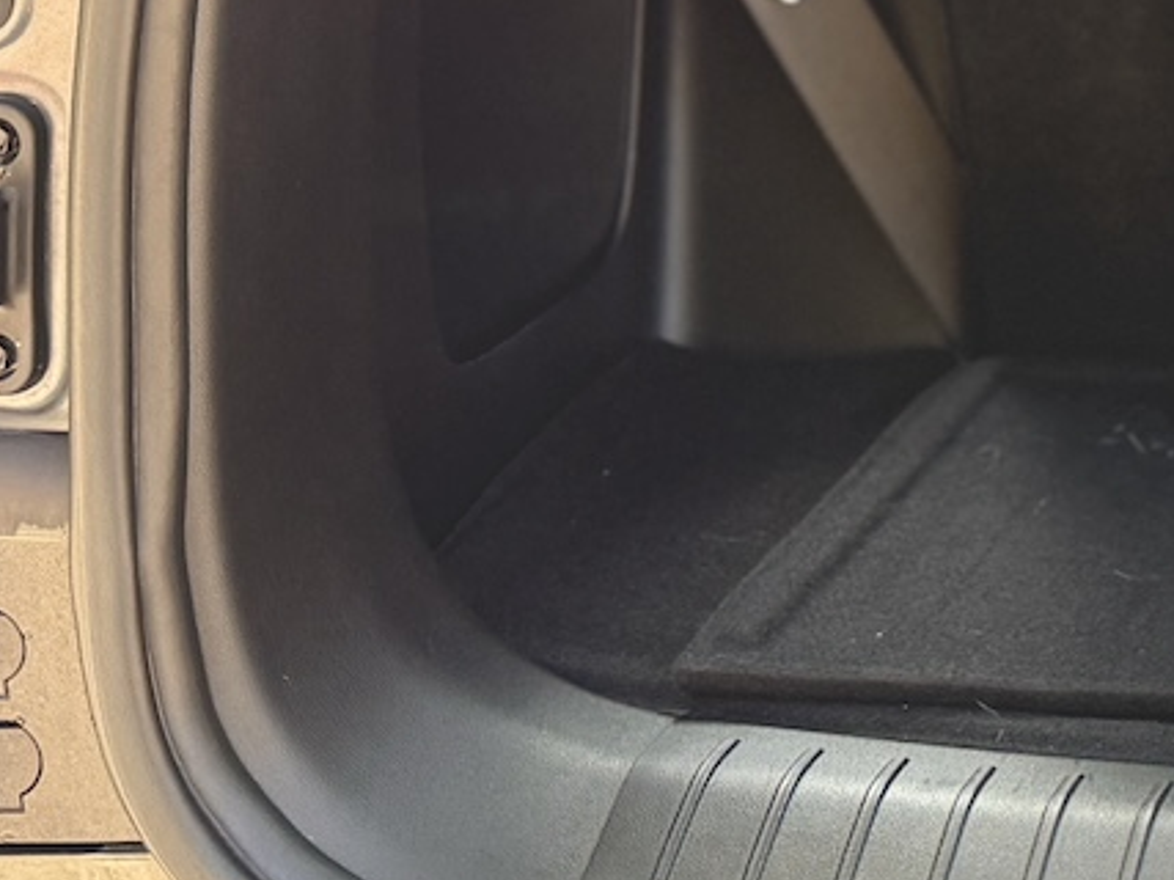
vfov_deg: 15.6
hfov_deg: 17.5
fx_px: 3051
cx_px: 2131
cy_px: -250
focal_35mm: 90
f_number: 1.78
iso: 200
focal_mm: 6.76
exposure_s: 1/117
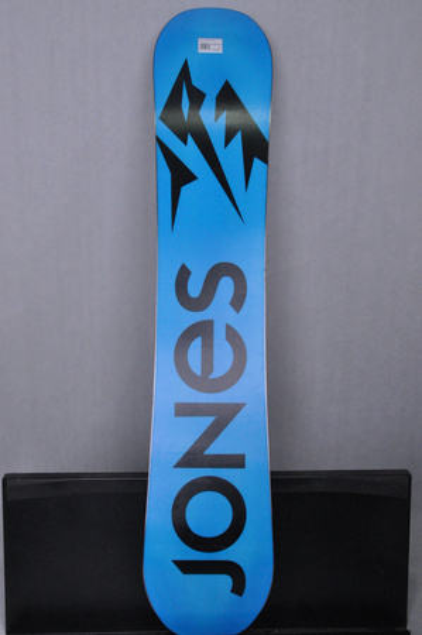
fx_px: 687
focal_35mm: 39
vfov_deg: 49.6
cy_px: 318
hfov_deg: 34.1
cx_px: 211
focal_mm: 26
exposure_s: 1/125
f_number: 11
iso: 3200
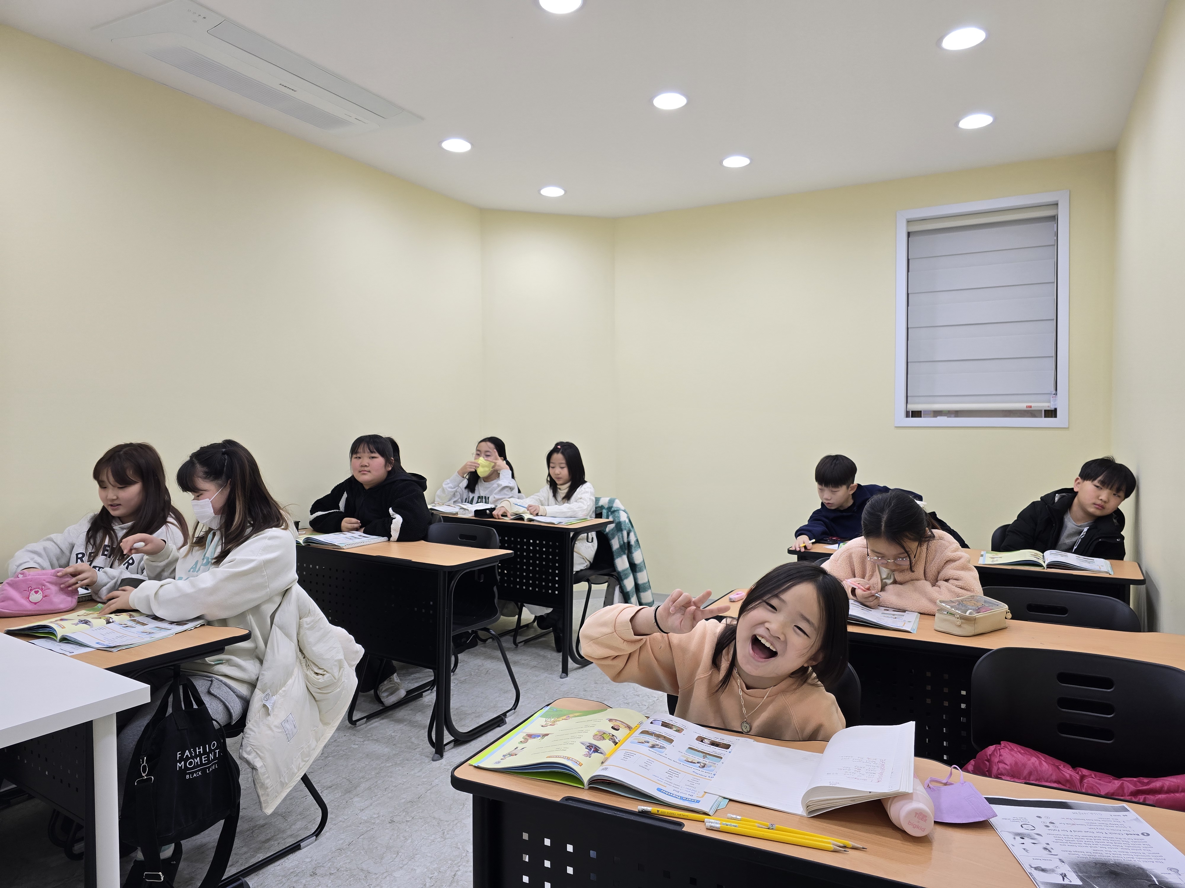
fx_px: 787
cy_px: 444
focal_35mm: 23
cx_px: 592
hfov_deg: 73.9
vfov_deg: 58.9
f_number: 1.7
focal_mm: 6.3
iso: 100
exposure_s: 1/120
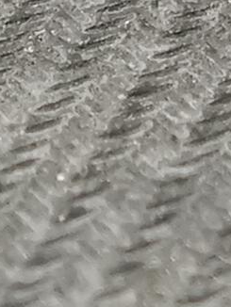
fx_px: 7251
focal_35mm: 816
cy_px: -435
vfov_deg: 2.4
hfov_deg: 1.8
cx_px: 451
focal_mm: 9
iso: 1250
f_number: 2
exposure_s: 1/50.5
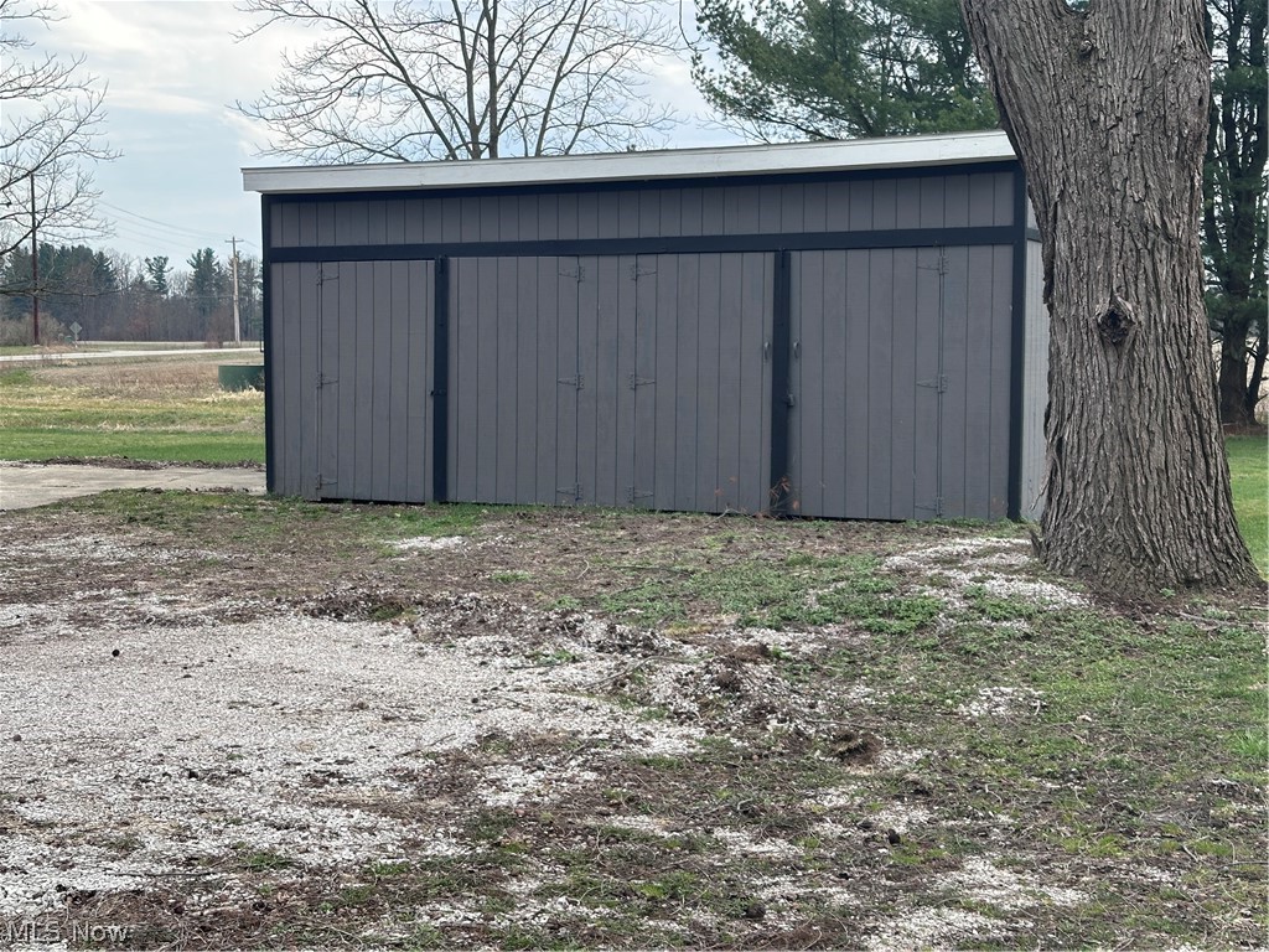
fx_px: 1760
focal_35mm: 48
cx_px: 634
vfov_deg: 30.3
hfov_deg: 39.7
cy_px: 476
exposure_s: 1/1395
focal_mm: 6.86
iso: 64
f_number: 1.78
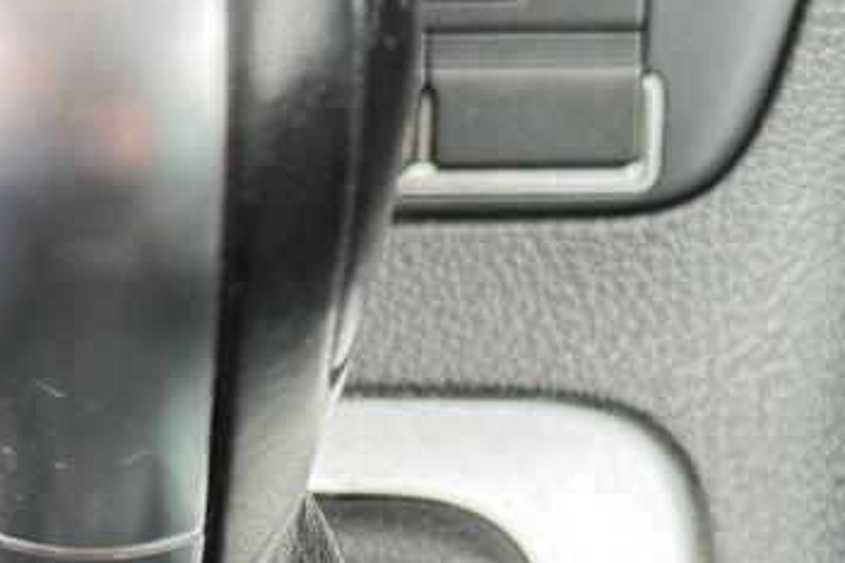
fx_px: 2277
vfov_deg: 13.8
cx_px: 273
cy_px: 609
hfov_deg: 20.9
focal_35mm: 97
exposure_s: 1/121
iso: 200
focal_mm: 6.76
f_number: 1.78
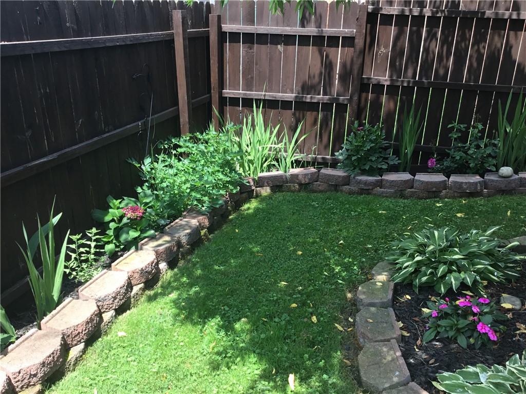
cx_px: 263
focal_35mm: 31
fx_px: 471
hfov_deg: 58.4
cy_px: 197
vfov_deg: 45.4
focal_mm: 3.3
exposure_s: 1/267
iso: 25
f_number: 2.4
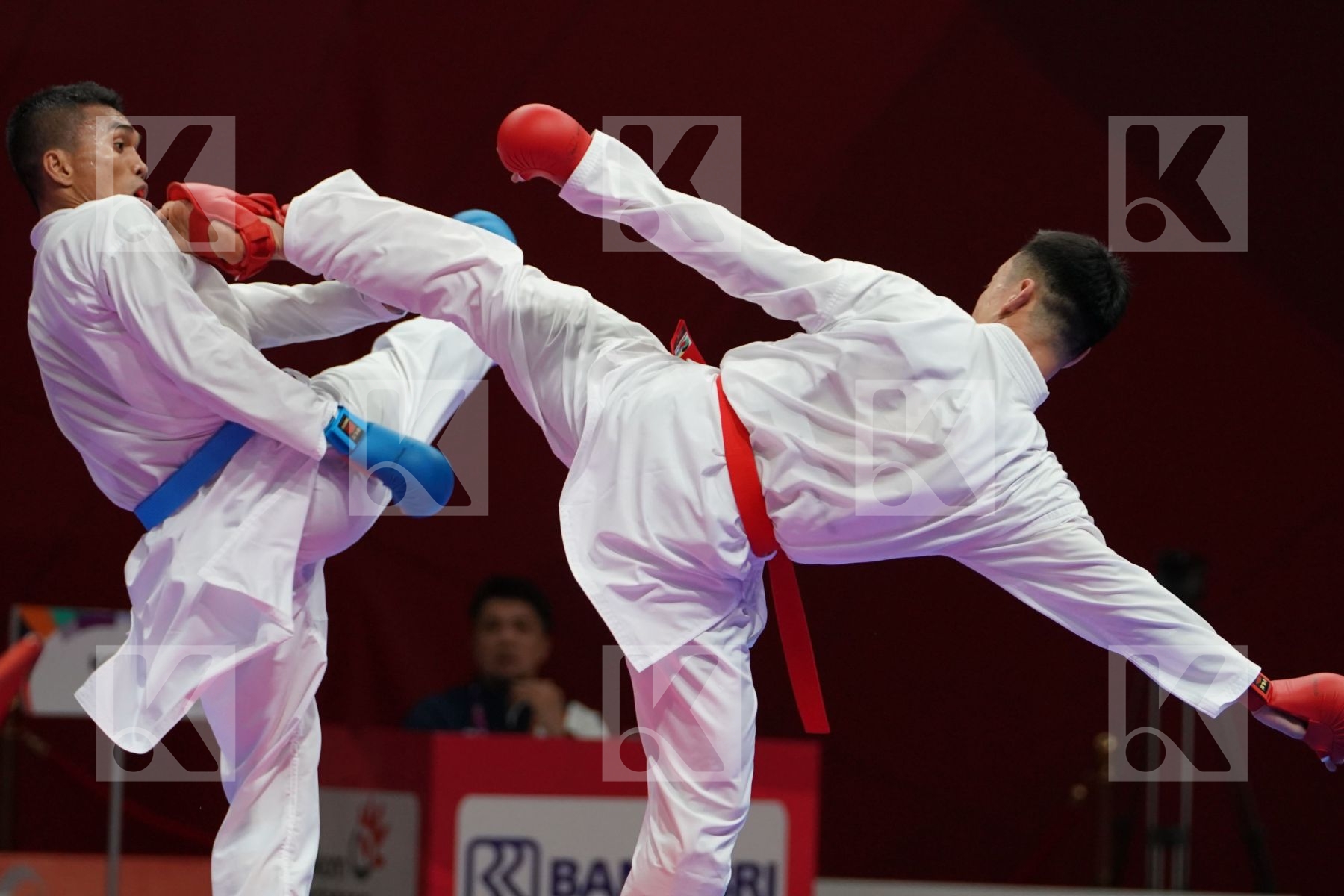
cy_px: 448
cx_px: 672
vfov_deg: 4.4
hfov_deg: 6.5
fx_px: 11759
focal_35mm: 315
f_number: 4
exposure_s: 1/1000
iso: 2000
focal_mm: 210
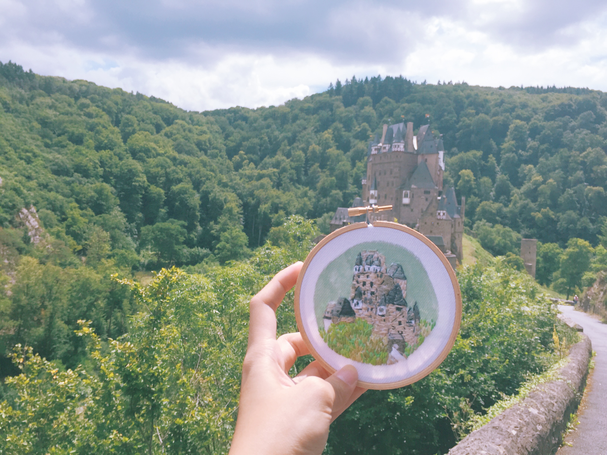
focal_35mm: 29
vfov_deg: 48.2
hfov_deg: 61.7
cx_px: 304
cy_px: 228
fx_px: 509
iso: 32
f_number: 2.2
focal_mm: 4.15
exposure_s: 1/2326
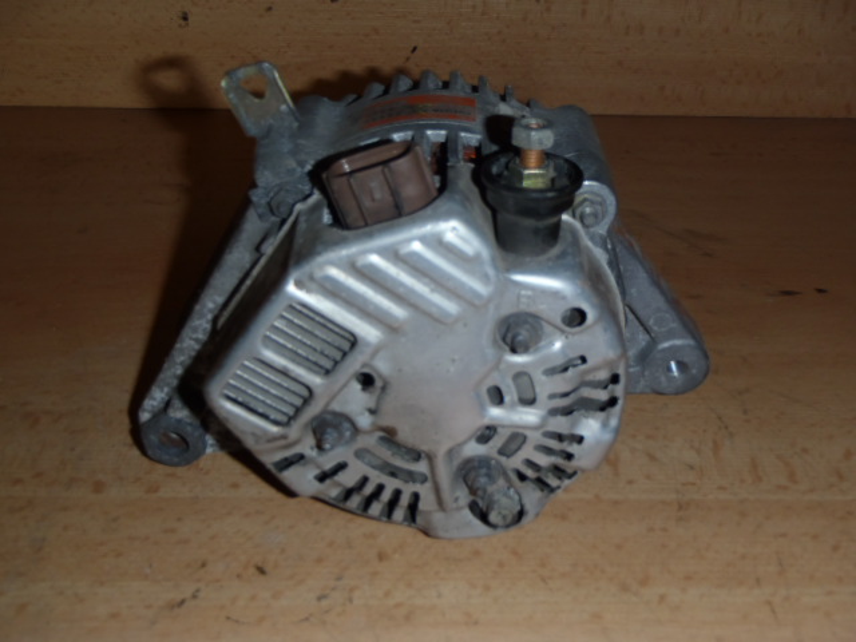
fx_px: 940
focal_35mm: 38
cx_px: 428
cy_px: 321
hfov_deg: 49.0
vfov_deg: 37.7
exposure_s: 1/40
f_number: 4.6
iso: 100
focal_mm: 6.83
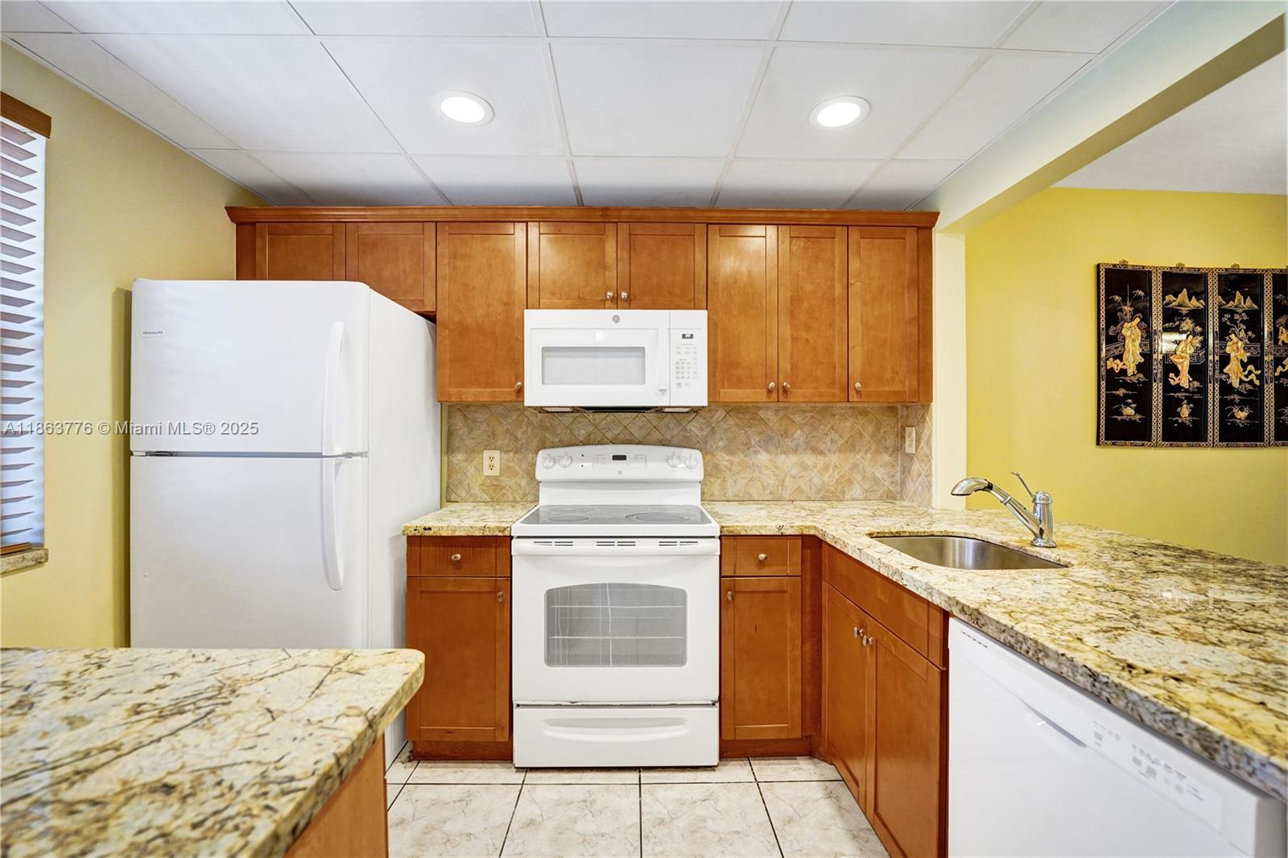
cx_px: 644
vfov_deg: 81.2
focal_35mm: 14
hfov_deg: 104.3
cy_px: 429
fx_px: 501
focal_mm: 14
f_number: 4
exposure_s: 1/320
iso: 1250
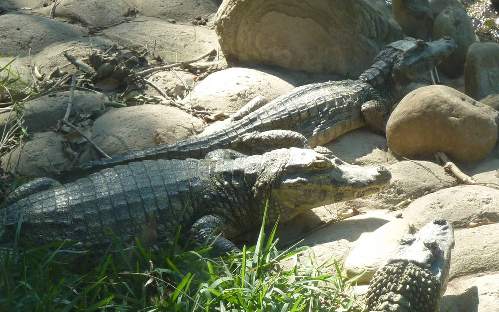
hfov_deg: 10.4
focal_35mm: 201
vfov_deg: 6.5
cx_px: 277
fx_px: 2733
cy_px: 230
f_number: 4.4
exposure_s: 1/200
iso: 160
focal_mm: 21
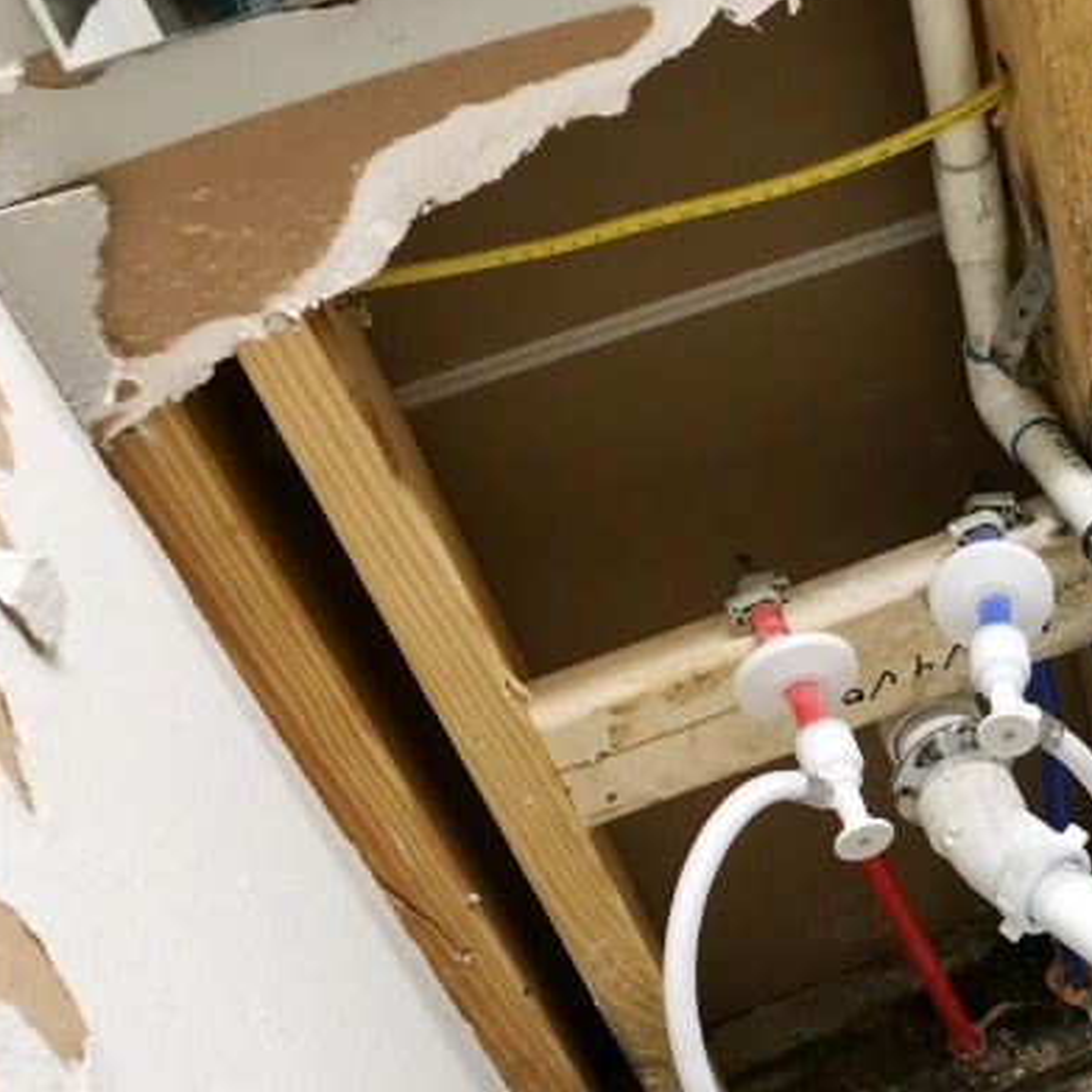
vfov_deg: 28.5
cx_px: 1181
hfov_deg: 26.9
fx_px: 2106
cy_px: 853
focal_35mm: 59
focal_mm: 4.15
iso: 40
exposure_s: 1/15
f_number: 2.2
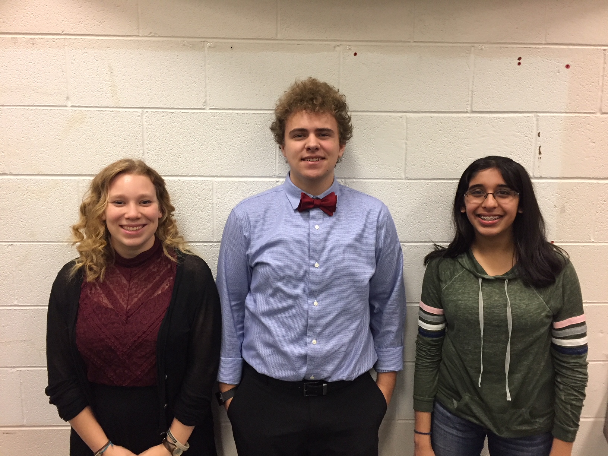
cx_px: 304
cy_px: 228
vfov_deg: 48.2
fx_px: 509
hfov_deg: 61.7
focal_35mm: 29
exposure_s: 1/30
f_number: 2.2
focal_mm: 4.15
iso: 200
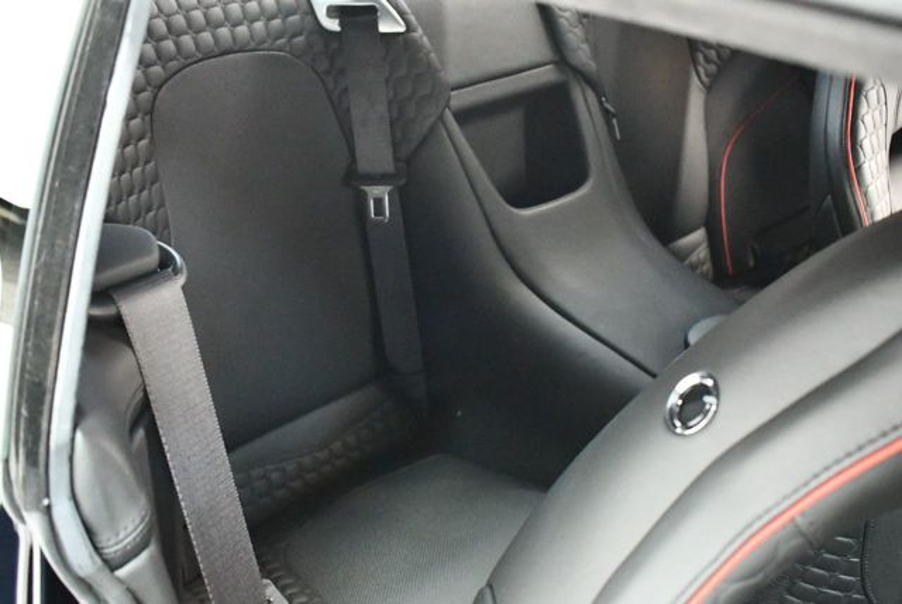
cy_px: 302
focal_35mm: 36
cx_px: 451
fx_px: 903
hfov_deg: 53.1
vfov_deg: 37.0
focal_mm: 18
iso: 12800
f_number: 3.5
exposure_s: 1/20
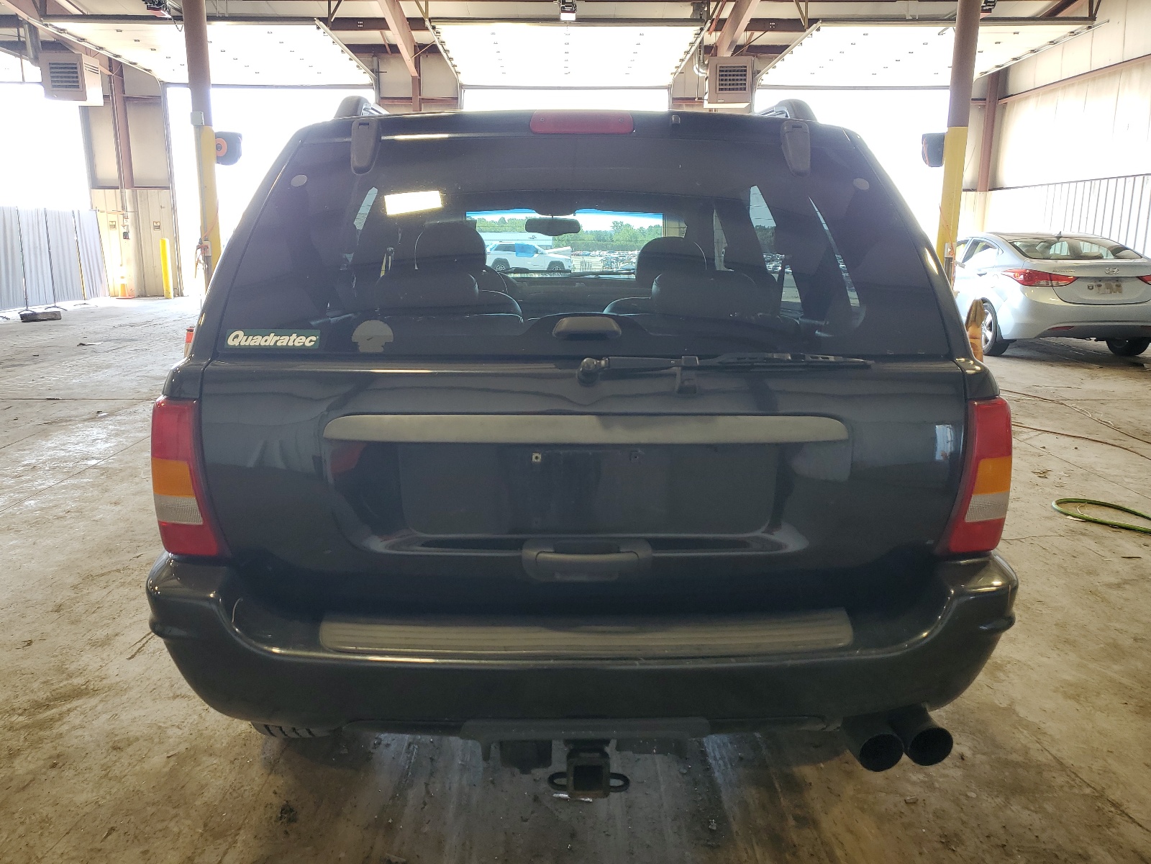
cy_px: 432
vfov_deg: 53.1
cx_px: 576
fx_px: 865
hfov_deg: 67.3
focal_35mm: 26
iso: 51
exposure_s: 1/60.2
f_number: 1.5
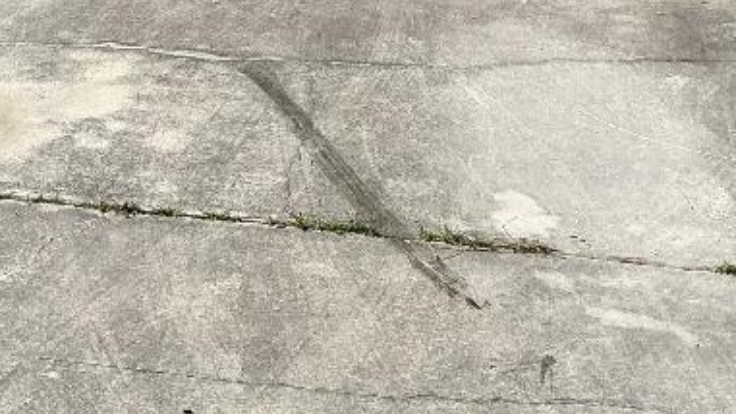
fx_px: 1658
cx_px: 218
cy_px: -284
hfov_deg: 24.8
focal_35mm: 85
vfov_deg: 13.1
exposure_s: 1/1912
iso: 25
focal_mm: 3
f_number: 1.8
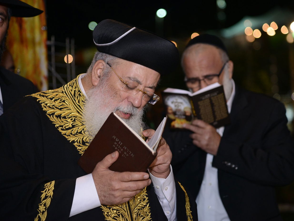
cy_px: 111
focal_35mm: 122
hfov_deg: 16.1
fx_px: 1036
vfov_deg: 12.1
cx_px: 152
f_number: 4
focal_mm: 112
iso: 1250
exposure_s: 1/100
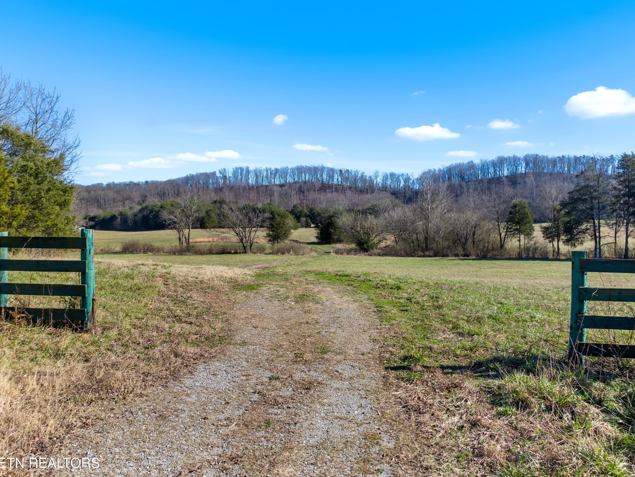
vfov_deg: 54.9
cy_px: 237
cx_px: 327
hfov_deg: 69.4
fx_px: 459
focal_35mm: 25
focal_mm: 12.29
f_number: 2.8
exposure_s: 1/120
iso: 100
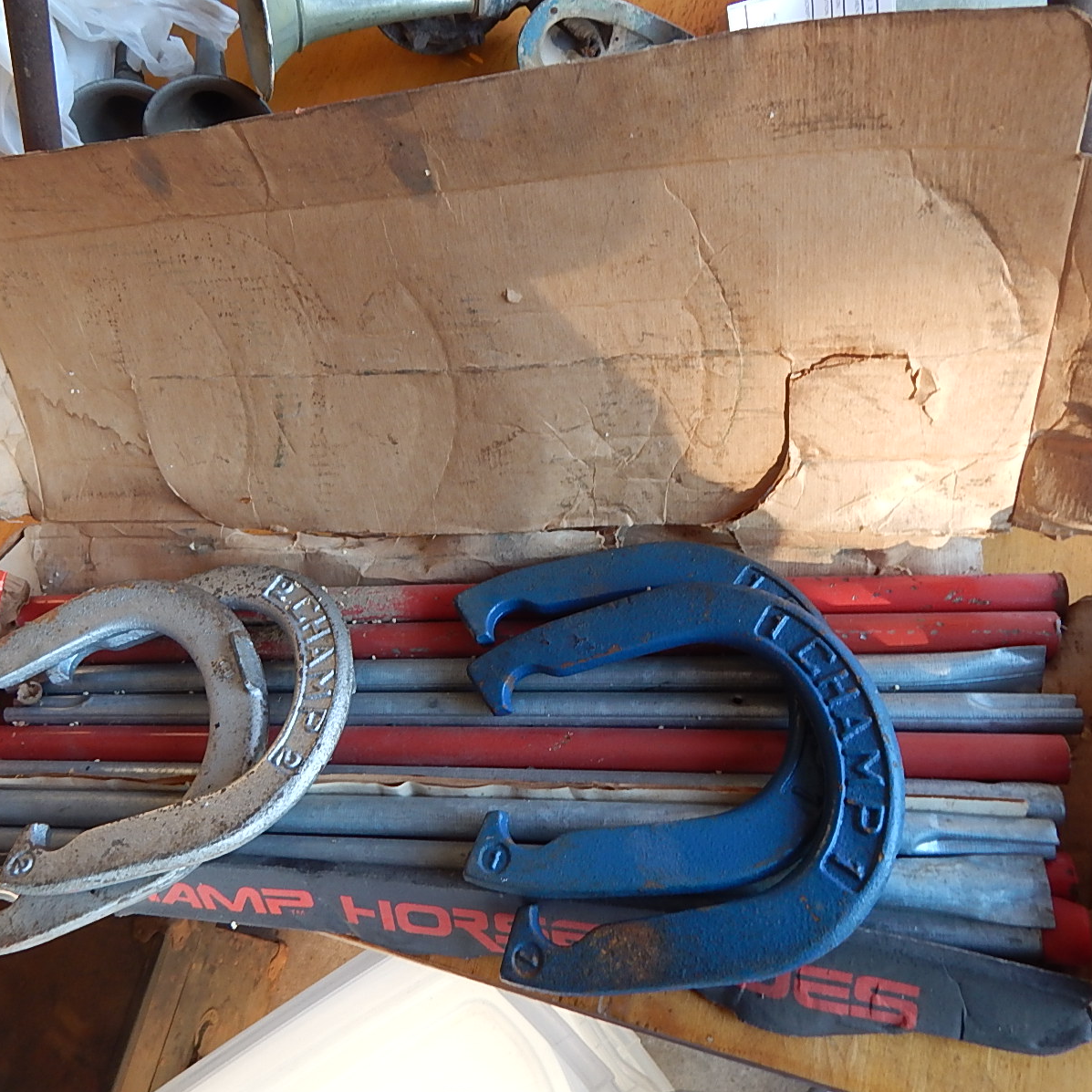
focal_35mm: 26
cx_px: 473
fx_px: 928
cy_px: 546
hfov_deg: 60.7
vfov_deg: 60.9
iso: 125
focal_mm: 4
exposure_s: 1/40
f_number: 3
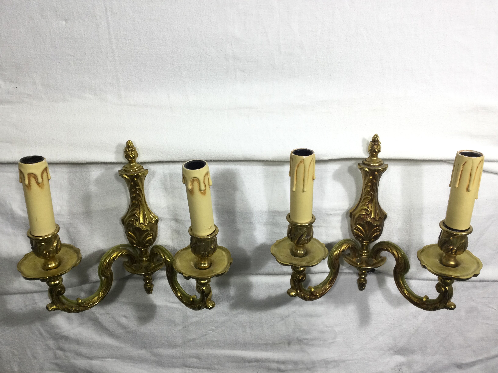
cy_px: 186
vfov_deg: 45.4
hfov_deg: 58.4
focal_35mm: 31
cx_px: 249
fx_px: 446
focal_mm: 3.3
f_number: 2.4
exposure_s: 1/33
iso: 25
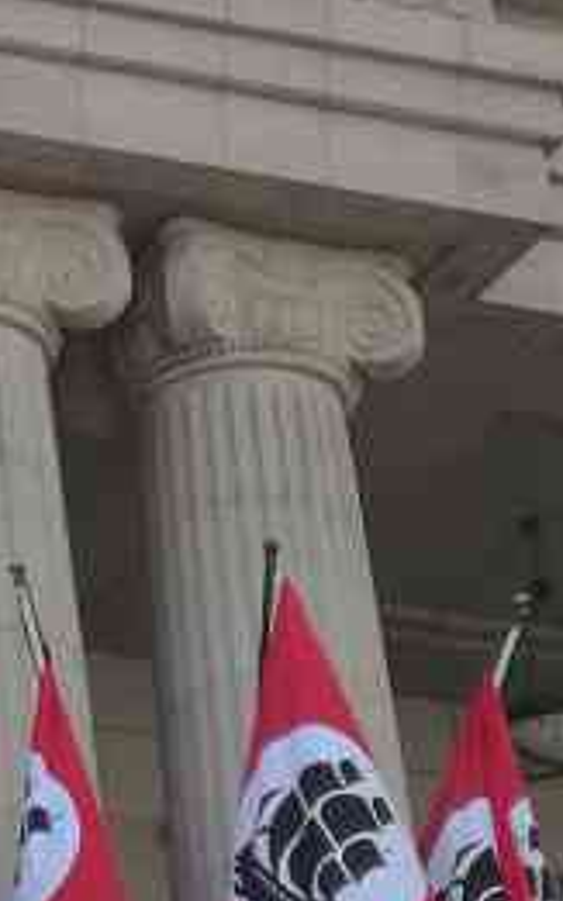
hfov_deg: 7.3
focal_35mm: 174
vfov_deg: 12.0
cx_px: -463
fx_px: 4274
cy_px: 226
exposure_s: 1/435
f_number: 2
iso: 50
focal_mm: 4.04
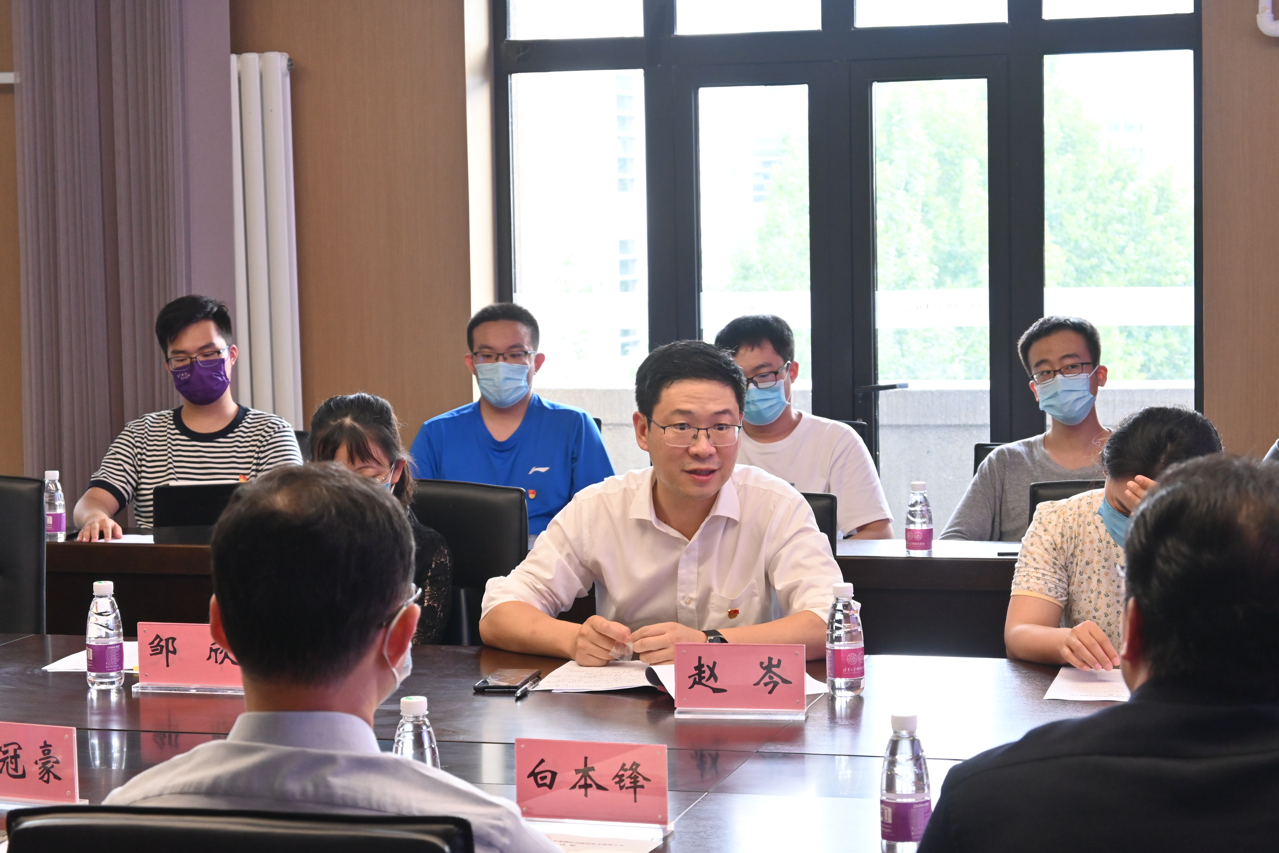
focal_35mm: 75
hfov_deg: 27.0
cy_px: 426
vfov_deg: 18.2
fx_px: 2664
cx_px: 640
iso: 1250
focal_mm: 50
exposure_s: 1/80
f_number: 6.3
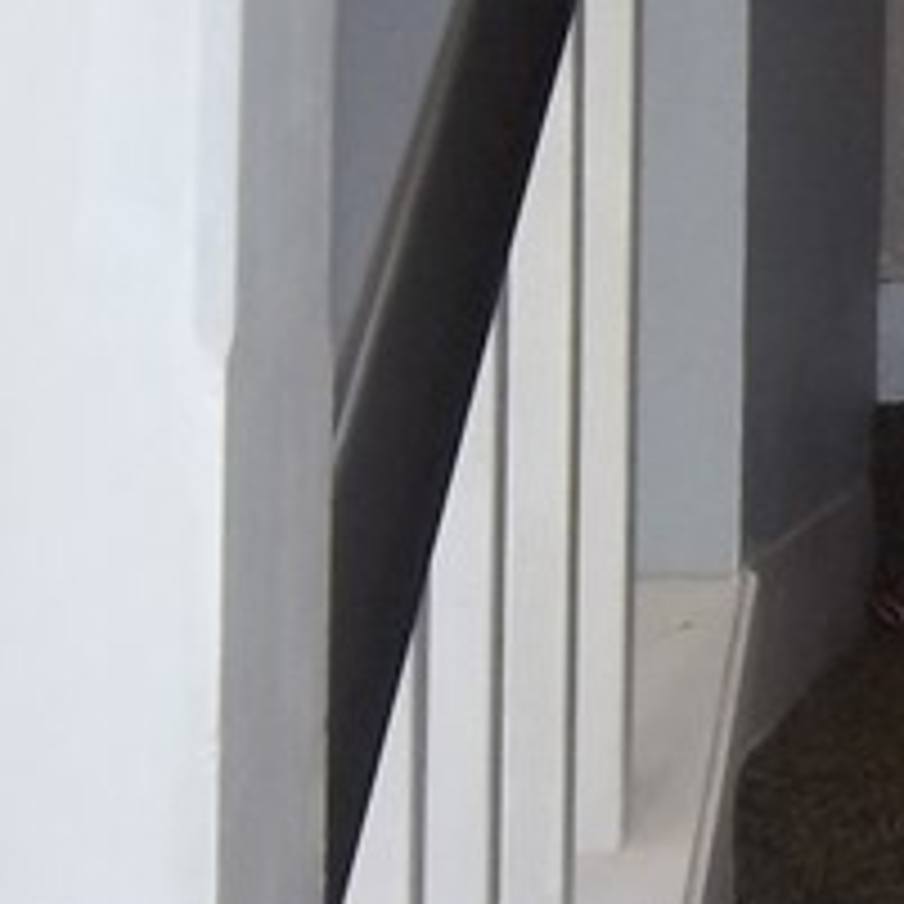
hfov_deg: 13.0
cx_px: 1439
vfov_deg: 13.8
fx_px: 3723
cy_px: 463
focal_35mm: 126
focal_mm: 5.05
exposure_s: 1/30
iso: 160
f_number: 3.5
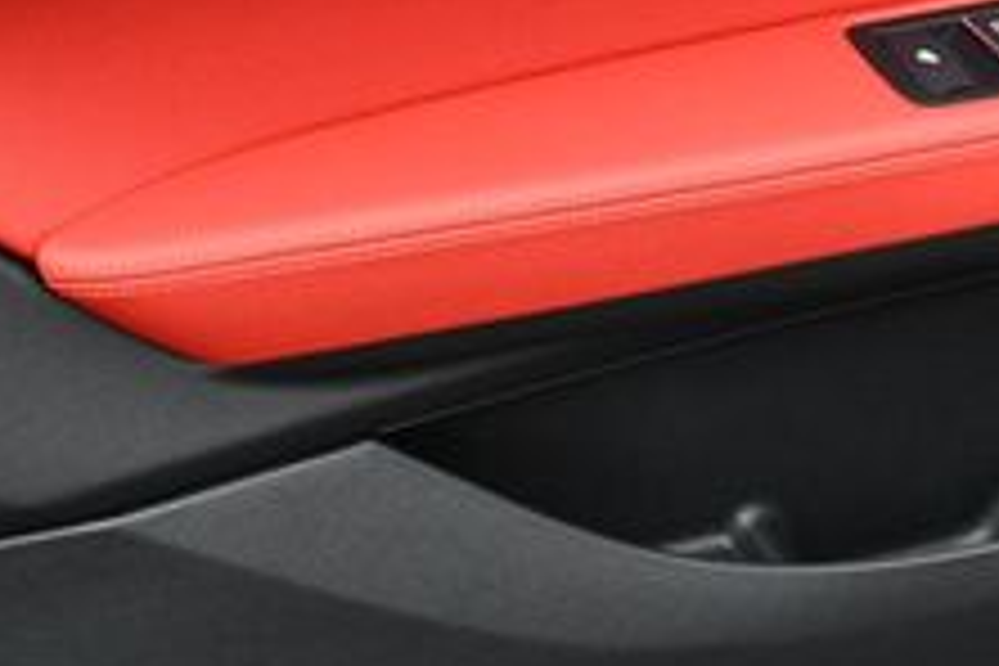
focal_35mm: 104
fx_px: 2886
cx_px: 567
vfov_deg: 13.1
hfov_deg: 19.6
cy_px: 144
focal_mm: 18
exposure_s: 1/250
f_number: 5.6
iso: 220
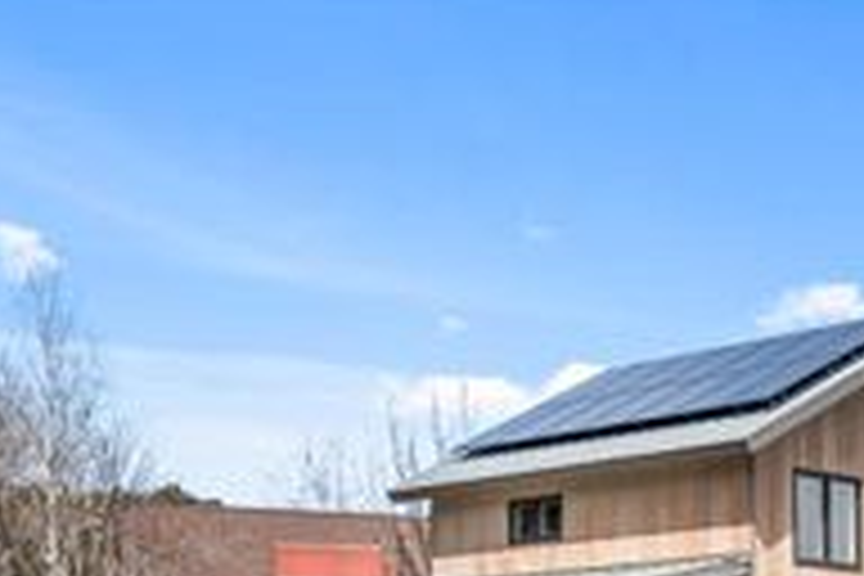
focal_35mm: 78
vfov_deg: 17.1
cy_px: 574
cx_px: 1089
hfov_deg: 23.3
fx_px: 1872
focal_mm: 30
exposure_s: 1/250
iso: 400
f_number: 10
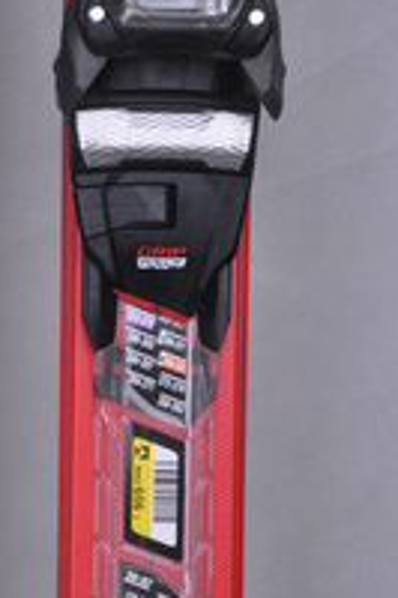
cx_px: -13
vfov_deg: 8.1
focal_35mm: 253
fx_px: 4205
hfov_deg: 5.4
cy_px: 559
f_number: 9.5
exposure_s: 1/125
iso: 3200
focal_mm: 75
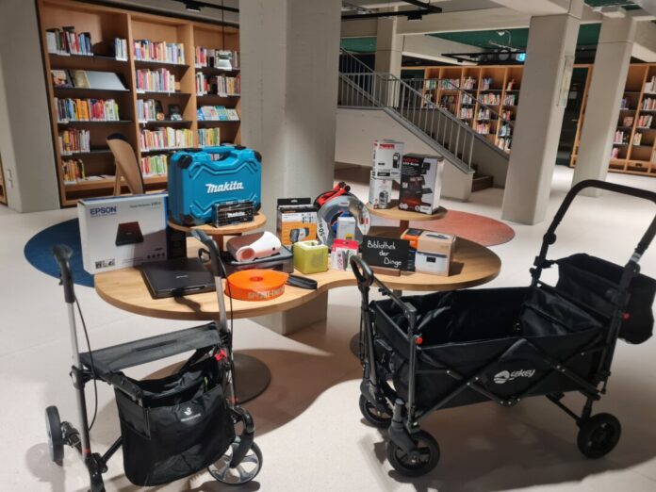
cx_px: 328
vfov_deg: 53.1
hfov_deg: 67.3
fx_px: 493
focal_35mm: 26
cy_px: 246
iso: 320
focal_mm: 5.4
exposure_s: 1/100
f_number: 1.8
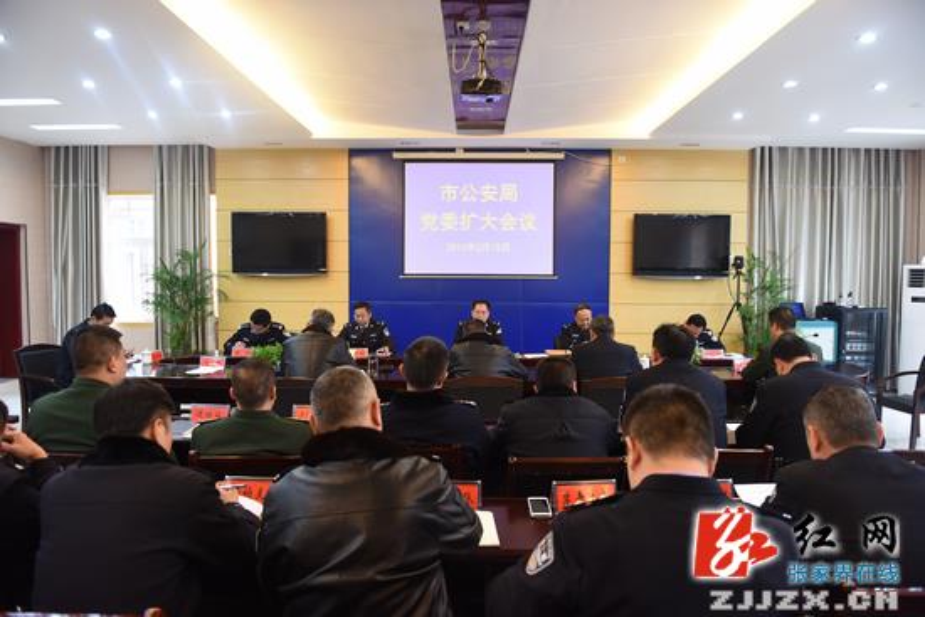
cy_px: 308
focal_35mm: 24
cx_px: 462
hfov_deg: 73.7
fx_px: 617
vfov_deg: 53.2
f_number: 3.5
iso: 800
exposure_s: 1/50
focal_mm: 24
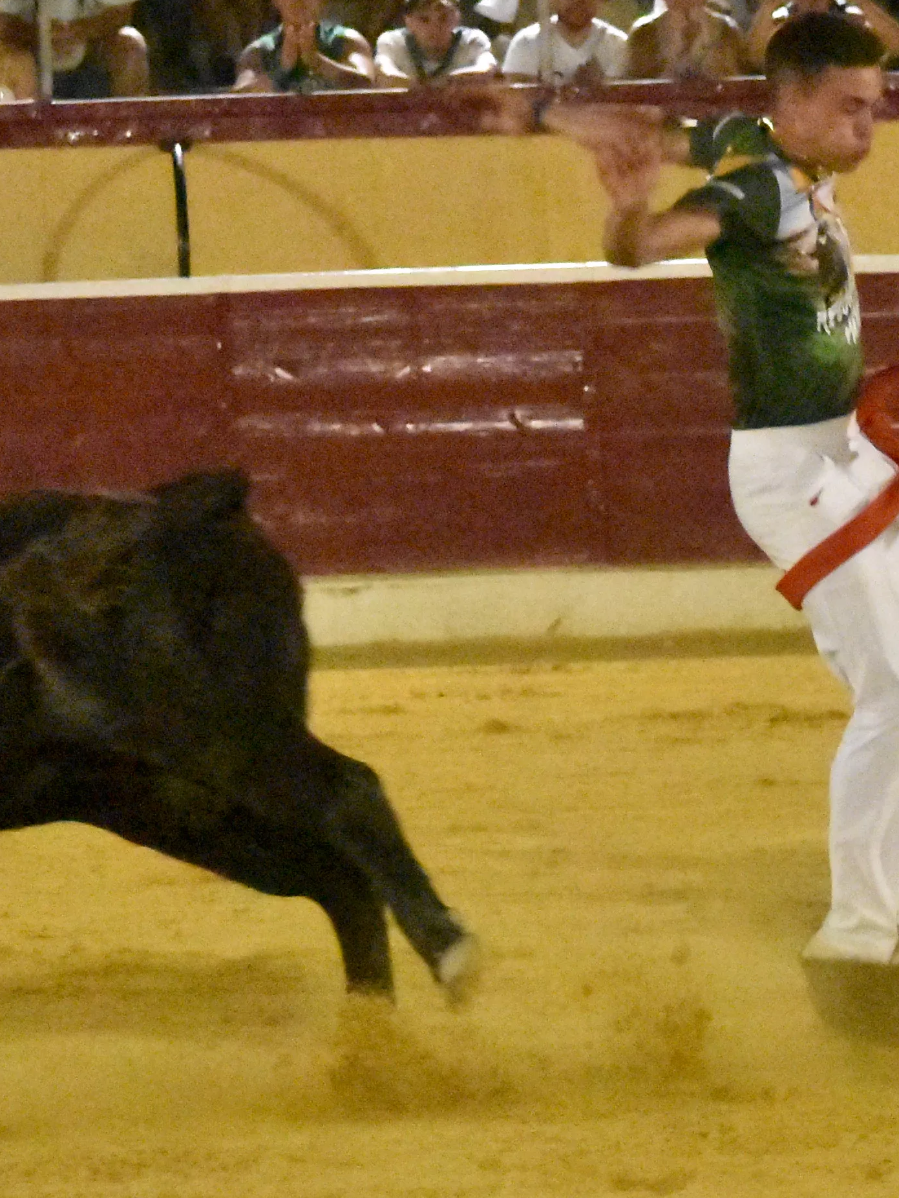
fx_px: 12602
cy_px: 267
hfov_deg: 4.1
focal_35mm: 364
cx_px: 665
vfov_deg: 5.4
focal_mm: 78
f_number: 5
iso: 25600
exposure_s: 1/400
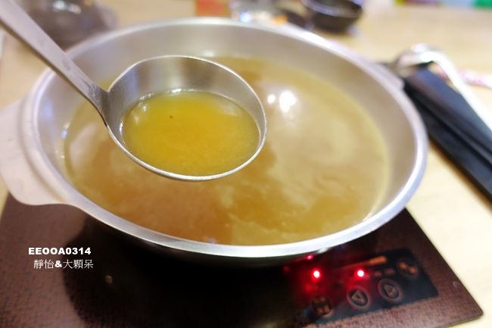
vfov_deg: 53.1
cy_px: 164
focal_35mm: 24
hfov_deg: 73.8
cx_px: 246
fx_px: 328
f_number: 1.8
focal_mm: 8.8
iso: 800
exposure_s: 1/13
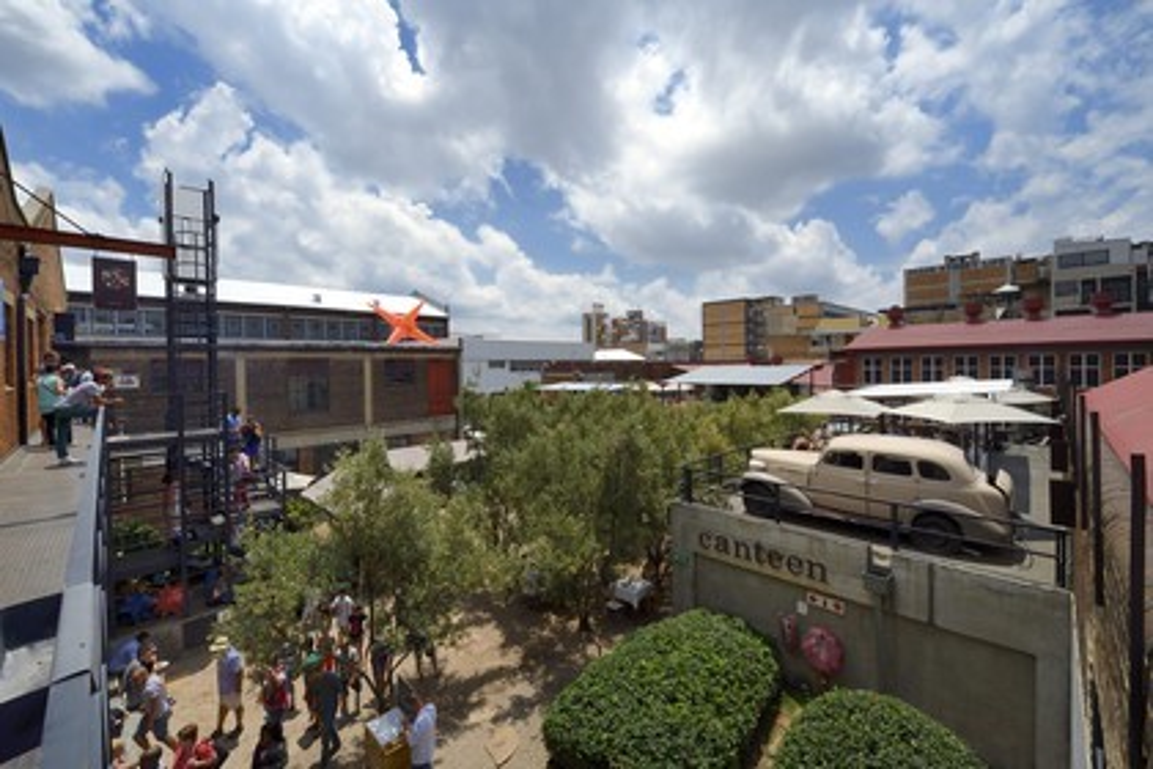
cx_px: 576
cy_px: 384
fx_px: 448
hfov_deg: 104.3
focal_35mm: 14
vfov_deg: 81.2
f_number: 14
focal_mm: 14
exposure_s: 1/250
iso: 200
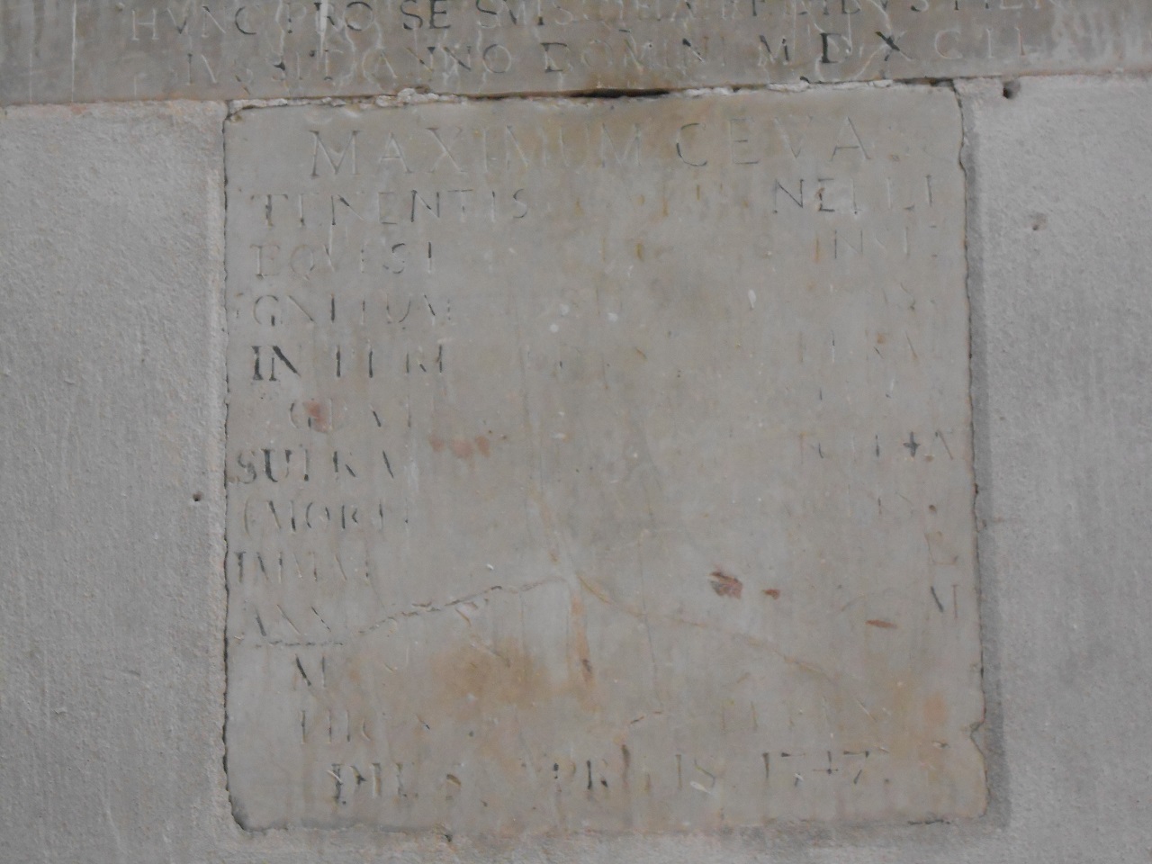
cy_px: 432
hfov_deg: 18.7
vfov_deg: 14.1
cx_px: 576
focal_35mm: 105
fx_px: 3494
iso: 800
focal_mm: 18.7
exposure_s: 1/30
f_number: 5
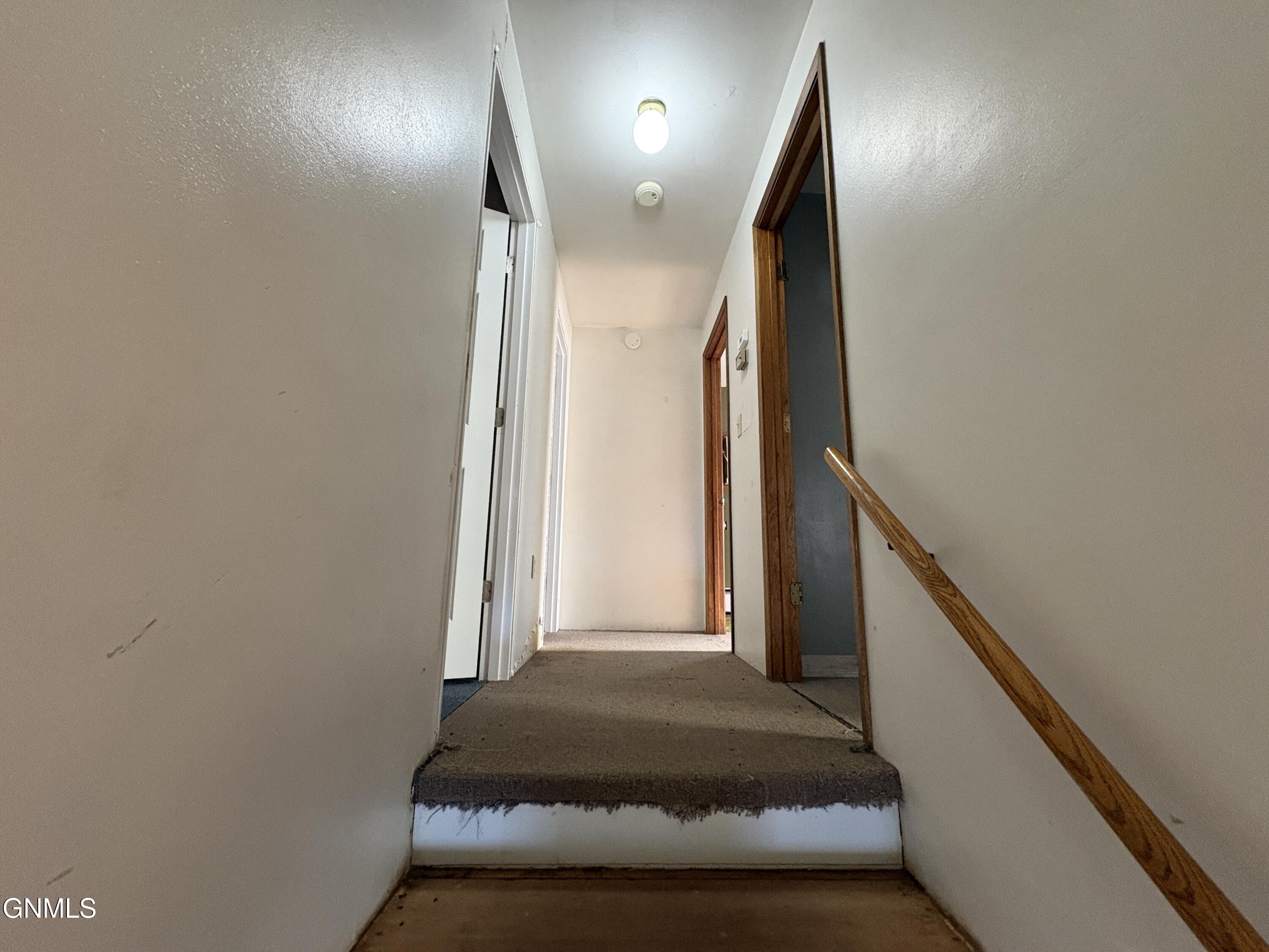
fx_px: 513
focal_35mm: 14
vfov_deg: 85.7
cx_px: 634
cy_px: 476
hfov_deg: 102.1
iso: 500
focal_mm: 2.22
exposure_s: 1/60
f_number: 2.2
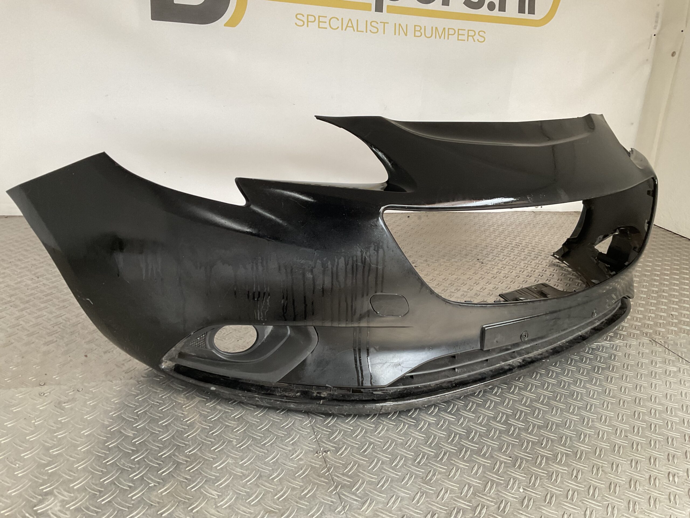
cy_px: 259
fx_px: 578
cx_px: 345
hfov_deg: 61.7
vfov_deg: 48.2
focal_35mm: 29
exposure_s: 1/50
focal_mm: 3
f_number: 1.8
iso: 64
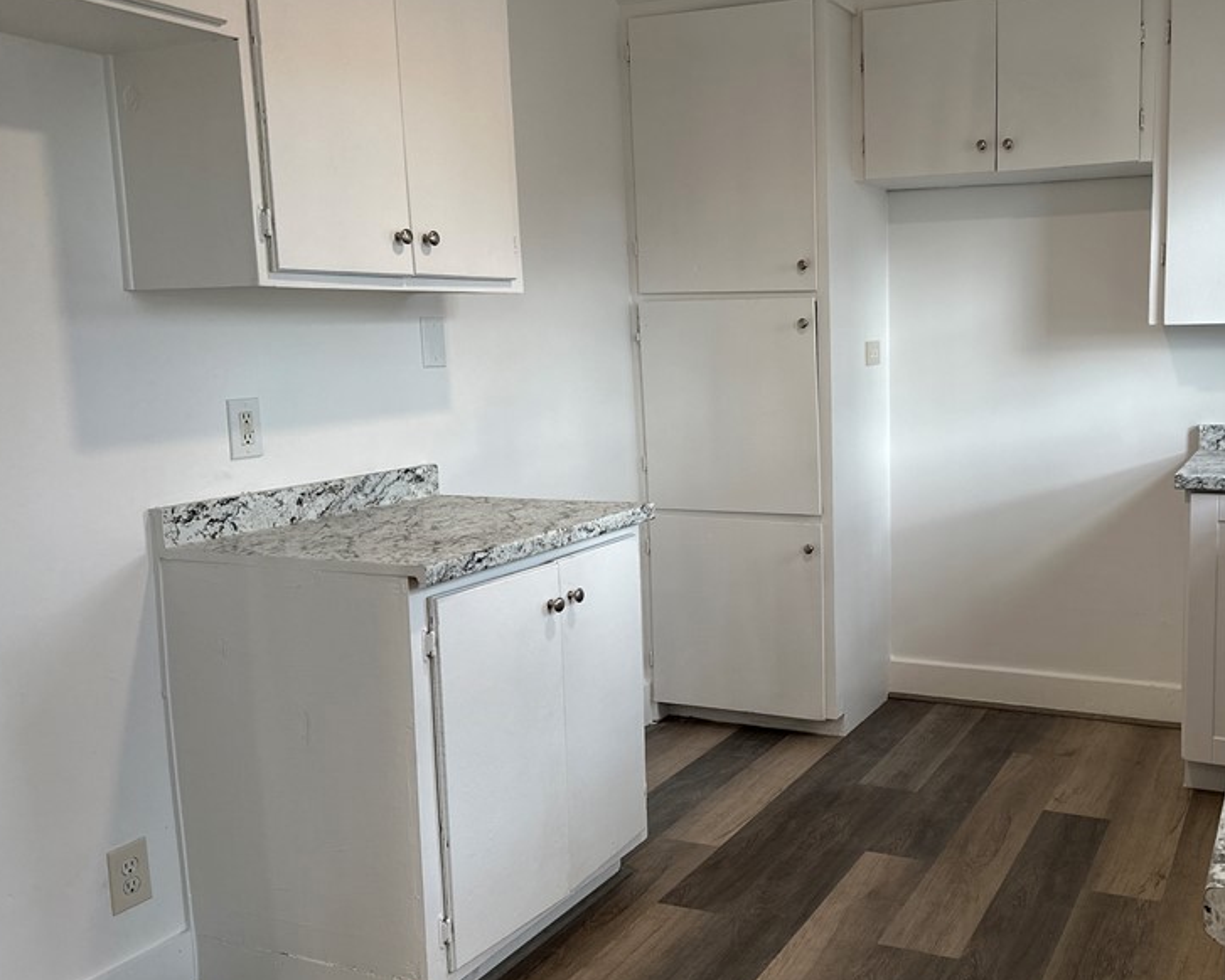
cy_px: 490
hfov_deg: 52.9
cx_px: 837
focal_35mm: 33
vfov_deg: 44.6
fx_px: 1197
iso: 125
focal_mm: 6.86
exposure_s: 1/120
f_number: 1.78
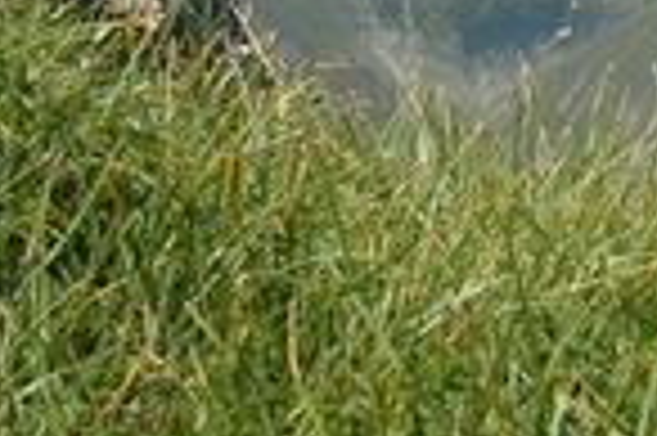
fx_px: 3227
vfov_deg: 7.6
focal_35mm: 177
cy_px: -133
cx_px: 1256
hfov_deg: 10.8
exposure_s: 1/320
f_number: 9
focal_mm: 24
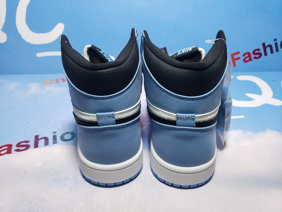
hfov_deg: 67.3
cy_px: 106
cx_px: 141
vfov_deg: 53.1
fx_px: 212
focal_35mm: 26
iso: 50
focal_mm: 4.3
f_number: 1.5
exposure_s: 1/222
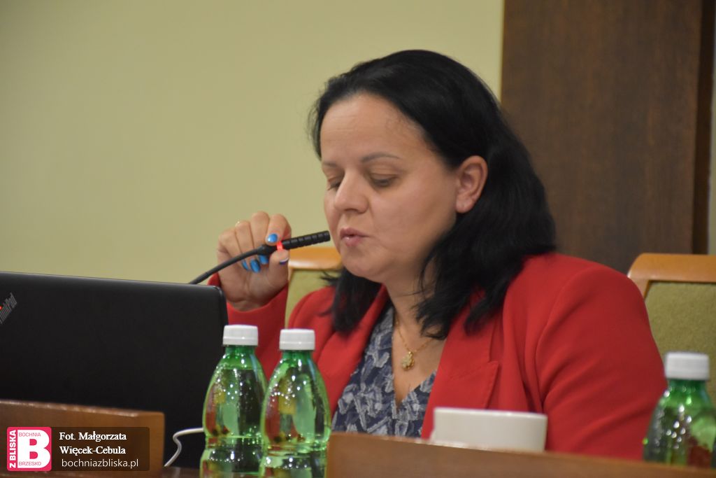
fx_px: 3342
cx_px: 358
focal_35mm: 168
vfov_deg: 8.2
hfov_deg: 12.2
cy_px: 239
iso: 3200
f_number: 5.6
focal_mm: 112
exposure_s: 1/60
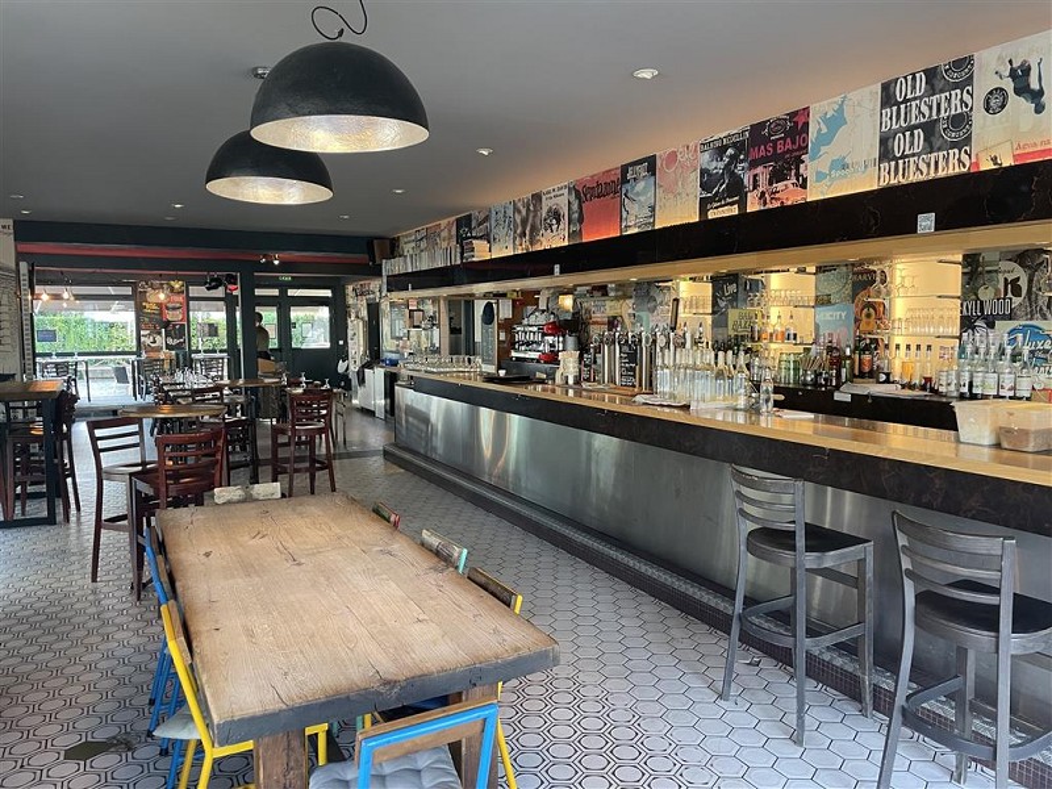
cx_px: 526
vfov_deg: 53.1
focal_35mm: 26
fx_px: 790
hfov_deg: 67.3
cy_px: 394
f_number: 1.6
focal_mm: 4.2
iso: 125
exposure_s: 1/81
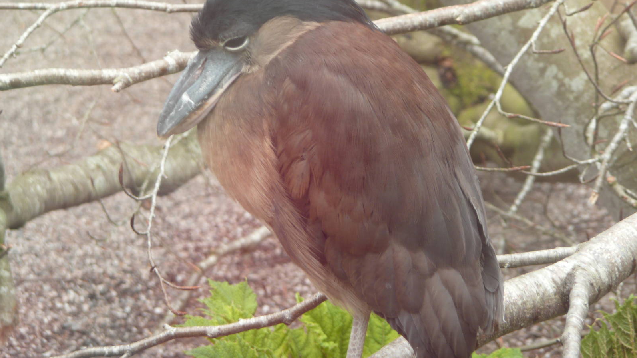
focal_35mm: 280
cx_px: 318
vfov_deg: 4.3
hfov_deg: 7.7
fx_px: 4729
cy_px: 151
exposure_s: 1/40
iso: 100
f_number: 4.9
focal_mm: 42
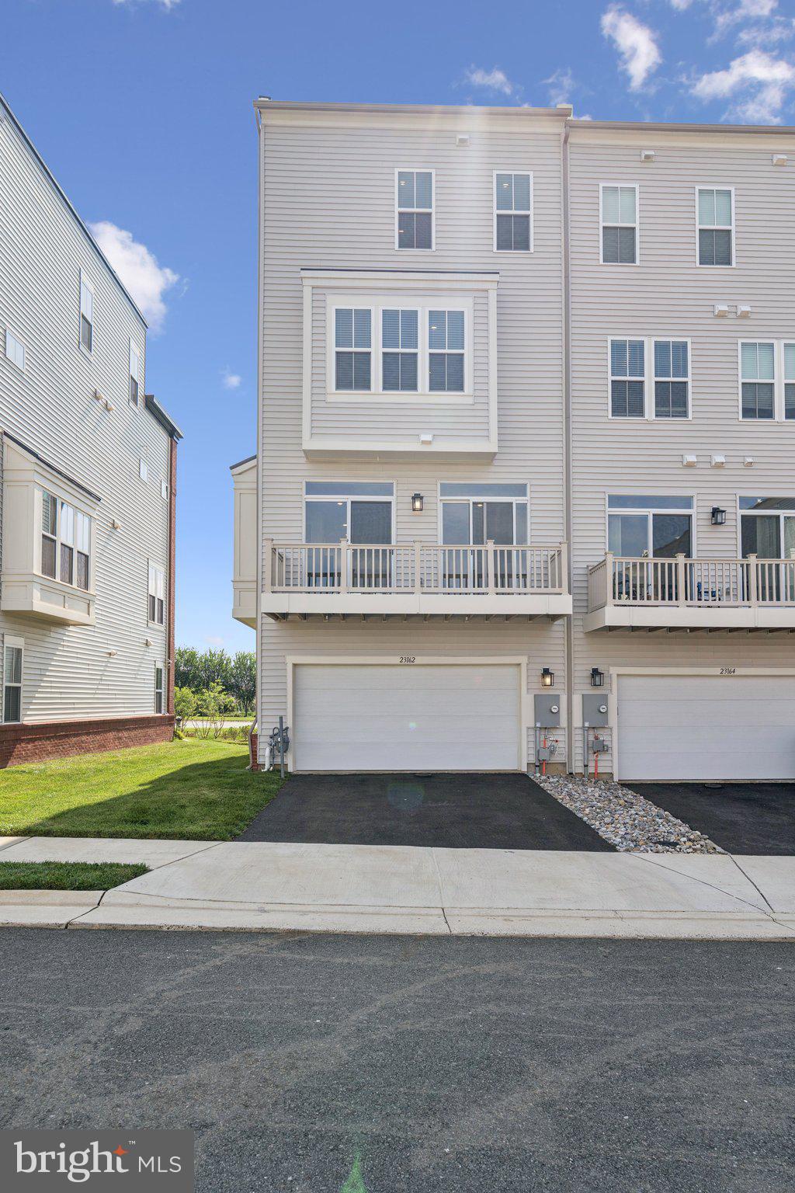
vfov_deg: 79.9
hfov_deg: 58.3
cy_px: 596
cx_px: 398
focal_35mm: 22
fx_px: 712
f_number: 6.3
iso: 200
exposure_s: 1/640
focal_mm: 21.5
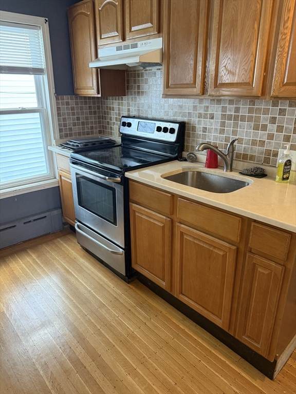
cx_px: 148
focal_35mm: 24
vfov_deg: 71.6
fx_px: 274
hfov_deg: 56.8
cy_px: 197
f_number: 1.78
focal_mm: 6.76
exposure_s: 1/60
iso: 400
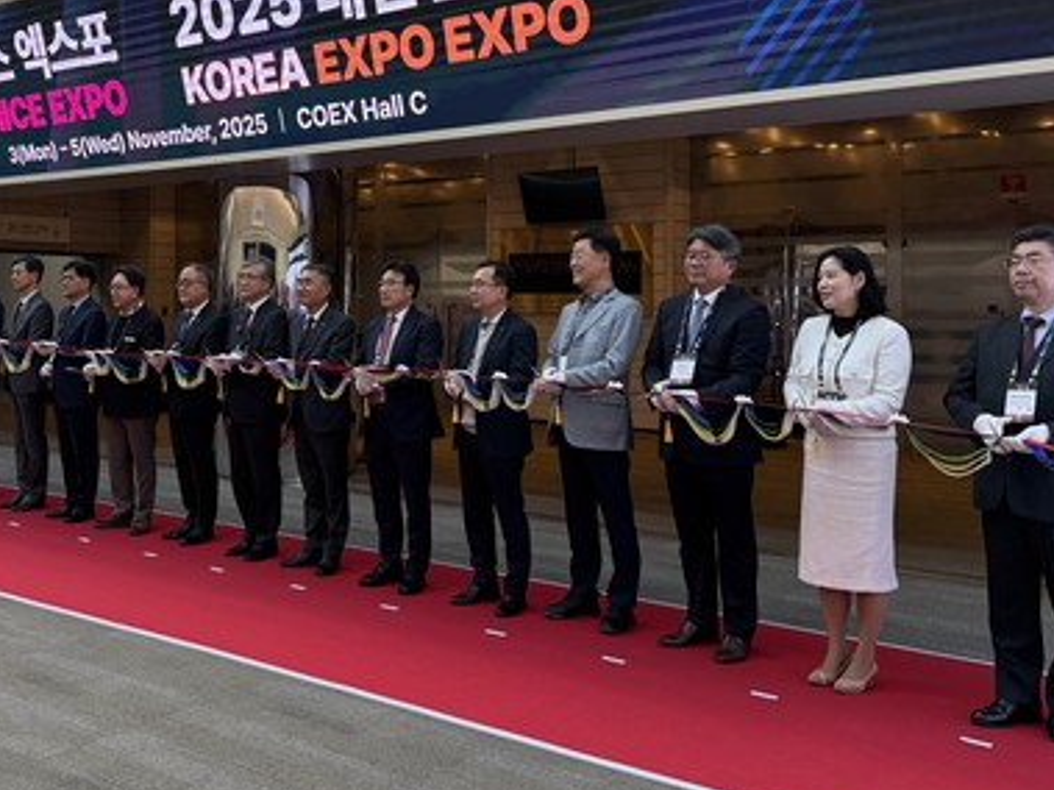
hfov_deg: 48.0
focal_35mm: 38
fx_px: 1157
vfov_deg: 37.2
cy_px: 253
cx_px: 334
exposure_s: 1/238
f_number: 1.78
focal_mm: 6.76
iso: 200
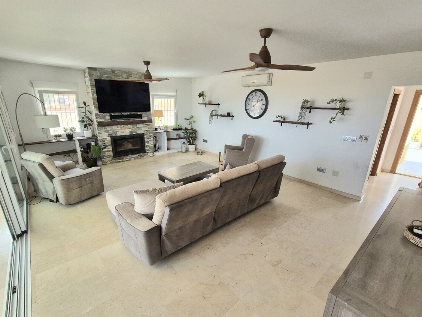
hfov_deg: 98.2
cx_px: 209
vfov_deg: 81.6
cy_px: 170
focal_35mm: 15
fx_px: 183
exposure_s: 1/370
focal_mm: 2.2
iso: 80
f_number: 2.2
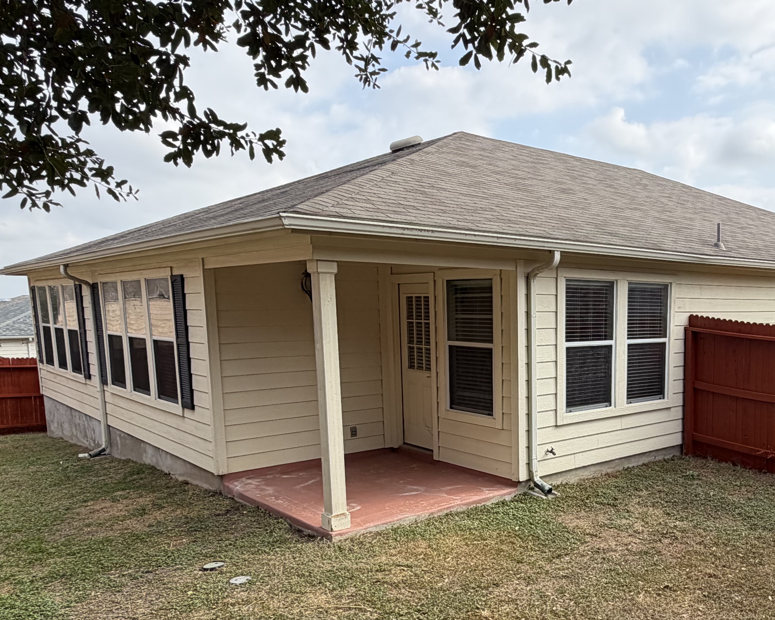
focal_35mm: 31
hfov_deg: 54.9
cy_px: 414
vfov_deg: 46.4
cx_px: 568
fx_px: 711
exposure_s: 1/770
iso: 32
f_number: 2.2
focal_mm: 2.22
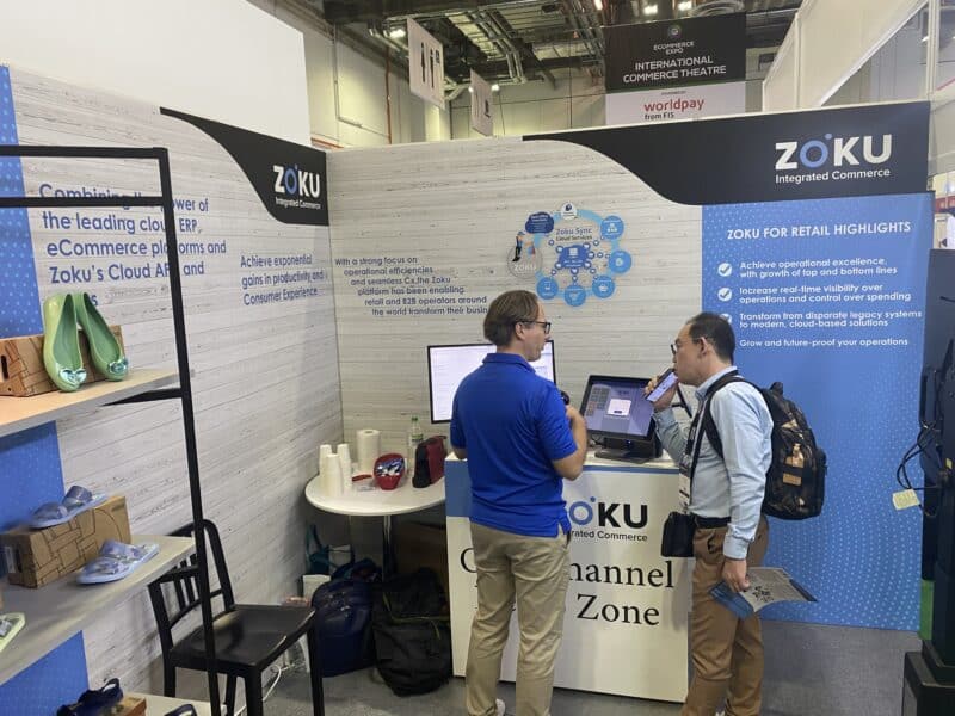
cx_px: 478
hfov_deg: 67.3
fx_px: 717
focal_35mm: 26
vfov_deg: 53.1
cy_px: 358
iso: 100
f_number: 1.8
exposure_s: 1/50
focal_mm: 4.25
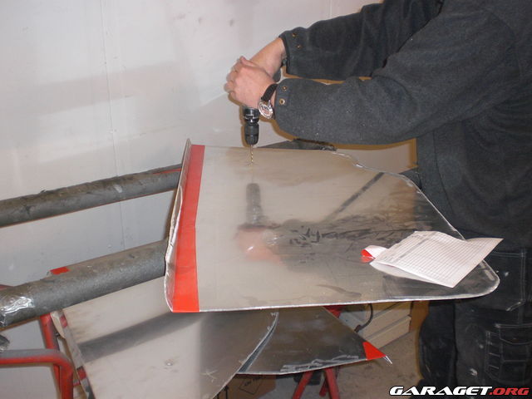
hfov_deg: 51.4
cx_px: 266
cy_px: 200
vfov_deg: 39.7
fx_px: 553
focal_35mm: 36
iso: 200
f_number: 3.1
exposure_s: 1/60
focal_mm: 6.3
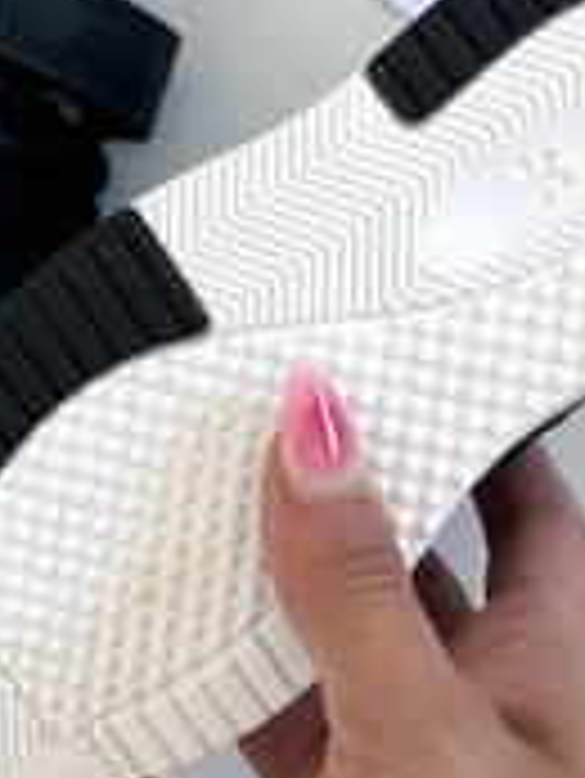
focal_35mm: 80
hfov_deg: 18.4
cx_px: 202
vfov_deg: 24.1
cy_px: 191
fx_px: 1800
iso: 80
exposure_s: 1/122
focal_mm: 5.1
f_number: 1.6
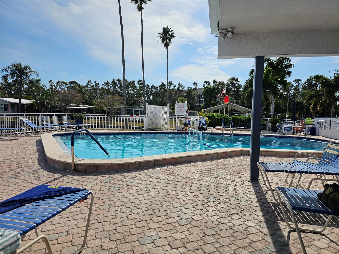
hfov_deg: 73.9
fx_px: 225
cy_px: 127
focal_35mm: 23
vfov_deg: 58.9
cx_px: 170
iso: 10
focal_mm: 6.3
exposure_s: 1/1983
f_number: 1.7
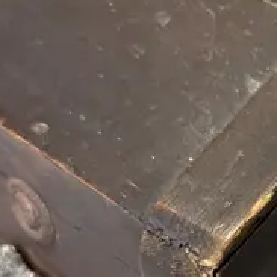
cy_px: 316
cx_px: 369
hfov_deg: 14.0
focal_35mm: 119
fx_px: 1077
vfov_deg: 14.3
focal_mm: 6.86
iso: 160
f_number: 1.78
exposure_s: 1/100
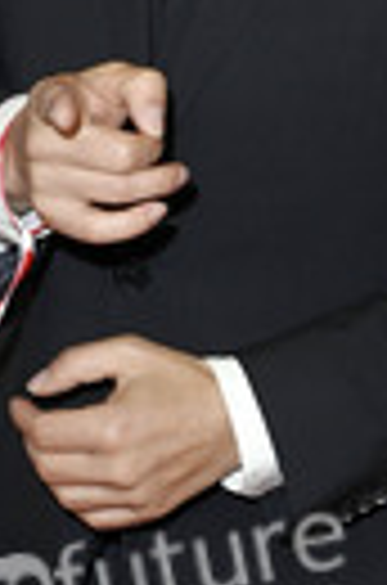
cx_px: 261
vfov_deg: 11.4
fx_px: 2902
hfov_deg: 7.6
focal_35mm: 179
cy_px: -54
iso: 640
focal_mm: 58
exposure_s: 1/250
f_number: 6.3
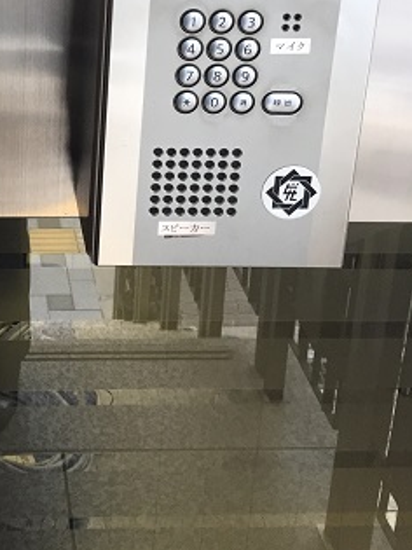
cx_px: 16
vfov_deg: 30.8
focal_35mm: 59
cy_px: 24
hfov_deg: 23.9
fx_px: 937
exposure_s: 1/30
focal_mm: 4.15
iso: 40
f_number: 2.2
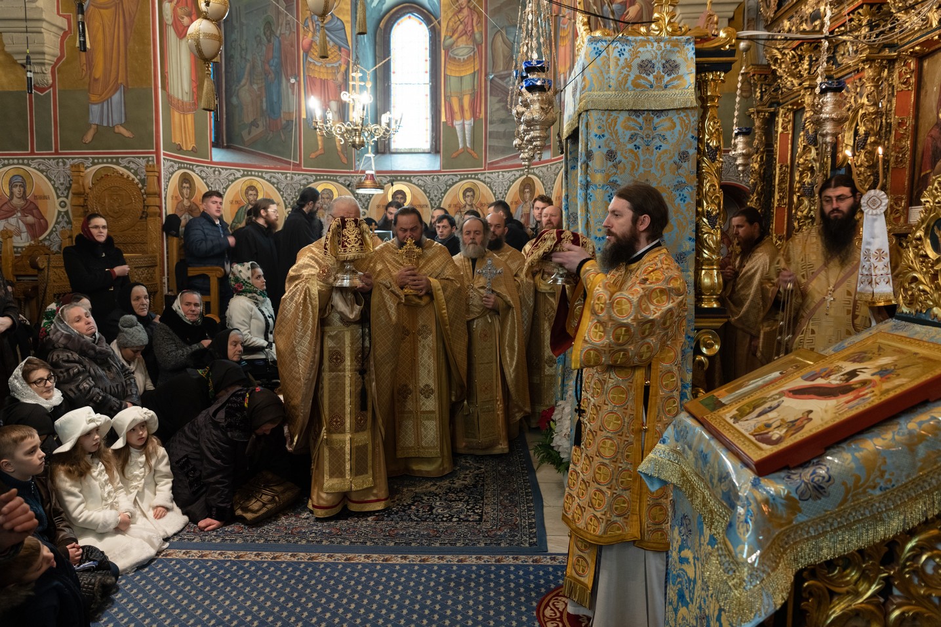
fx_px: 758
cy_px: 314
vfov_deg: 45.0
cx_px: 470
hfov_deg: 63.7
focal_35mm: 29
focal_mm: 29
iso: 800
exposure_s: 1/25
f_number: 4
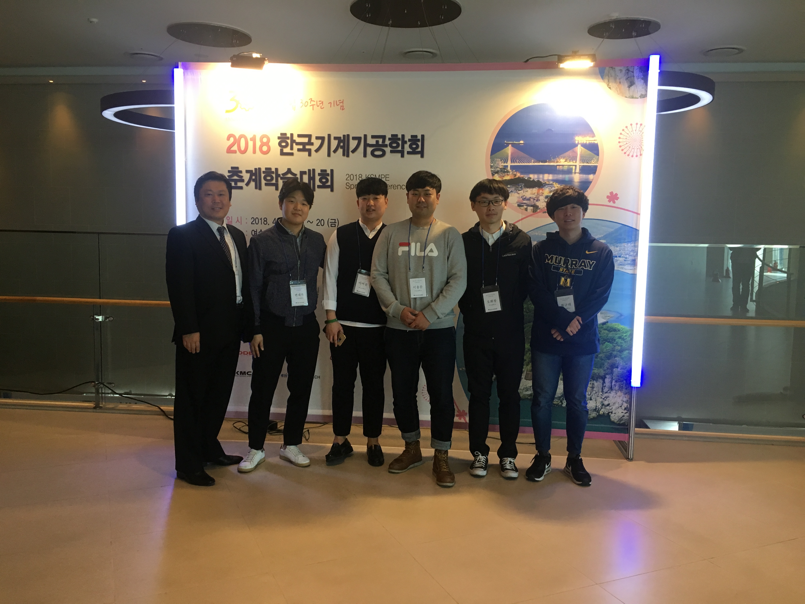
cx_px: 402
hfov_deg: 61.7
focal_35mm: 29
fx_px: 674
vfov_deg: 48.2
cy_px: 302
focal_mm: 4.15
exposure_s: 1/30
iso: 40
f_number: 2.2
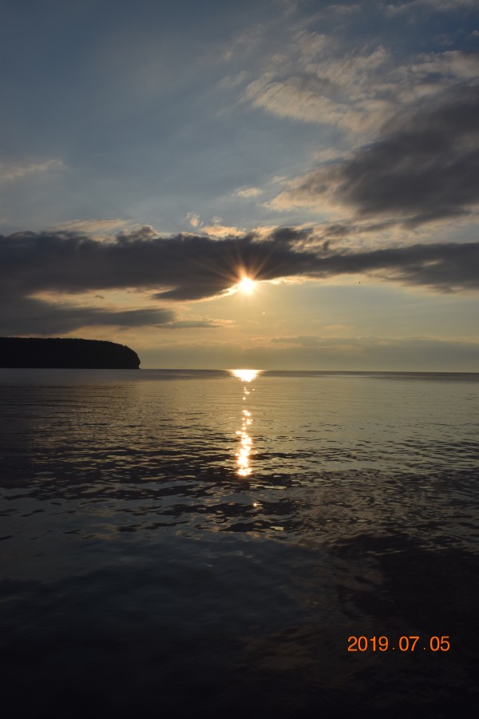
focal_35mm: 30
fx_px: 599
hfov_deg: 43.6
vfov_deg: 61.9
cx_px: 240
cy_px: 360
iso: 200
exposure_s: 1/800
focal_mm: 20
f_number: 14
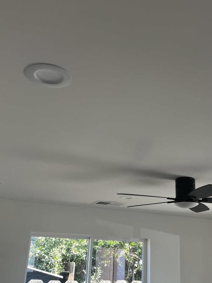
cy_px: 138
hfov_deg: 35.8
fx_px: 327
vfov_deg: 46.8
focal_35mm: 40
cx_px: 129
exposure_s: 1/120
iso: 40
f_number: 1.5
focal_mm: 5.7
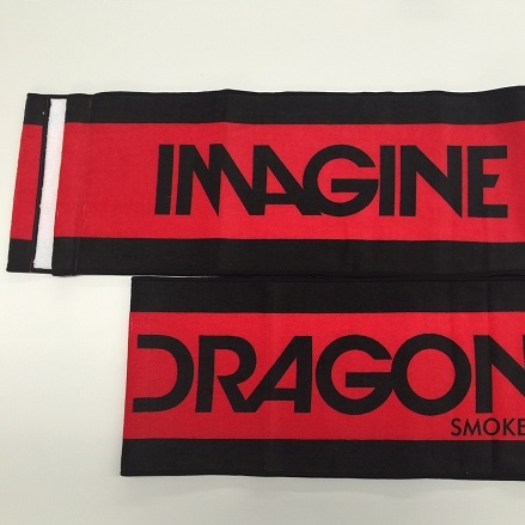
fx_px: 601
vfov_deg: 47.2
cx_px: 358
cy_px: 263
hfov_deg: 46.3
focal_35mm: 35
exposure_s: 1/33
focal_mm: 4.15
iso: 32
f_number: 2.2
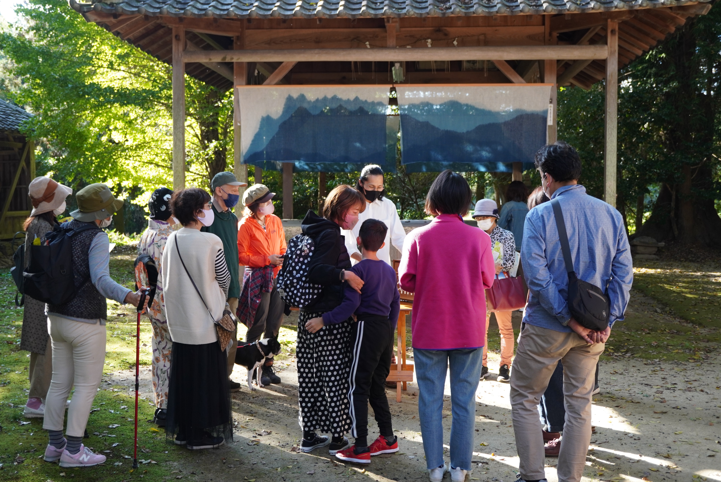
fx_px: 902
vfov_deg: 29.9
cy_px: 241
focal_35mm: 45
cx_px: 360
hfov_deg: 43.6
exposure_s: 1/160
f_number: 4
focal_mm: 30
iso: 400
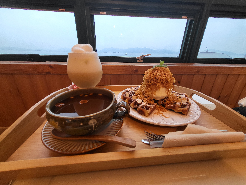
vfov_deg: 89.9
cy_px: 92
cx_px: 123
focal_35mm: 13
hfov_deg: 106.2
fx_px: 92
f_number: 2.2
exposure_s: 1/60
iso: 320
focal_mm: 1.74
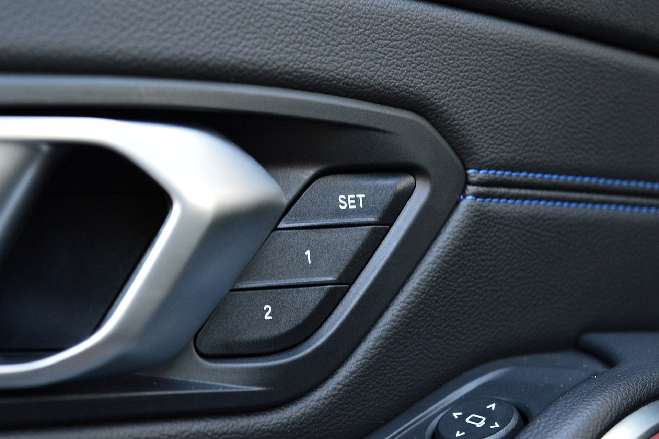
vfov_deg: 18.9
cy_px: 220
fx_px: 1318
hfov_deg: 28.1
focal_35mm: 72
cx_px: 330
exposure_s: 1/60
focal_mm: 48
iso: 800
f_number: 5.6
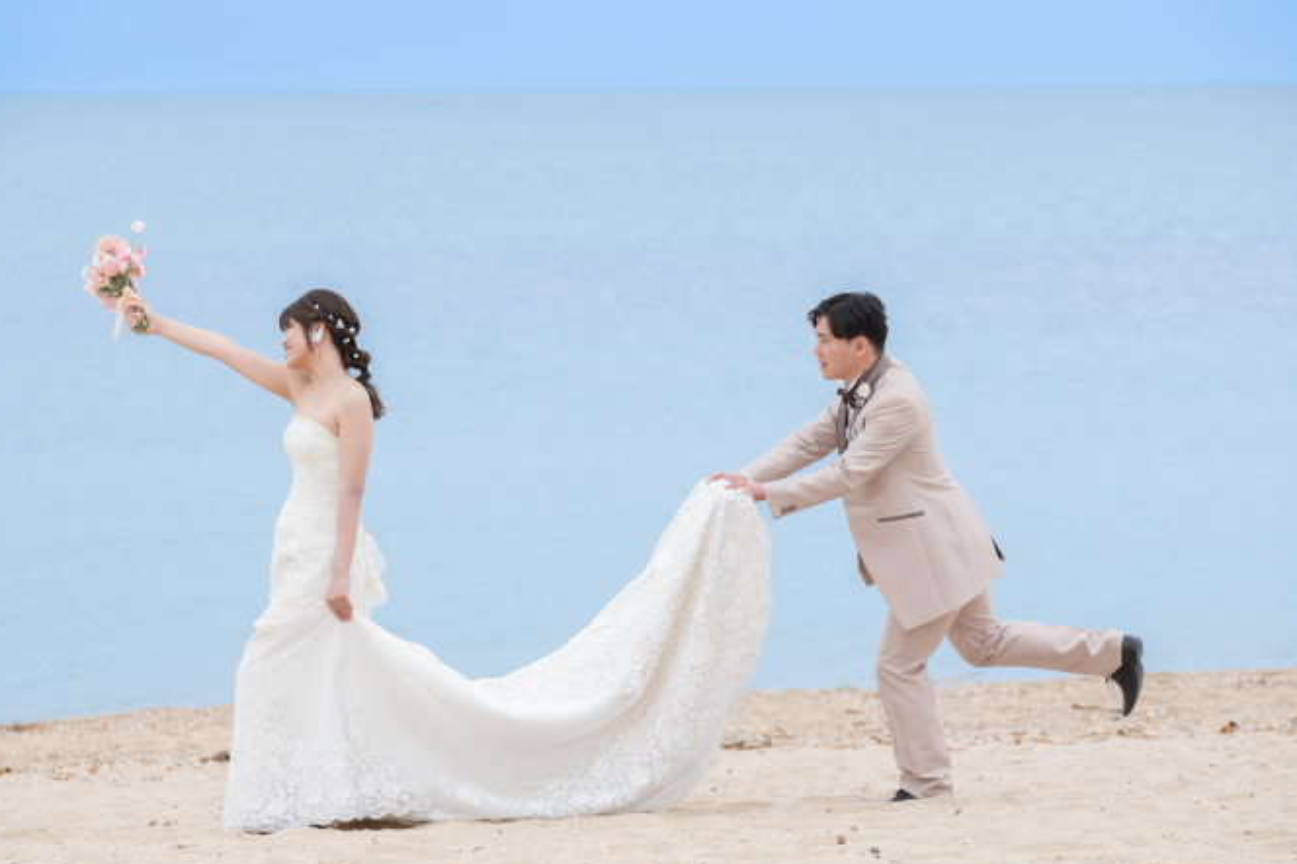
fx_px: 5293
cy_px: 442
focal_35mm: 147
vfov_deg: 9.3
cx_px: 631
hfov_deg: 14.0
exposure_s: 1/200
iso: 250
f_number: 4
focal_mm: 122
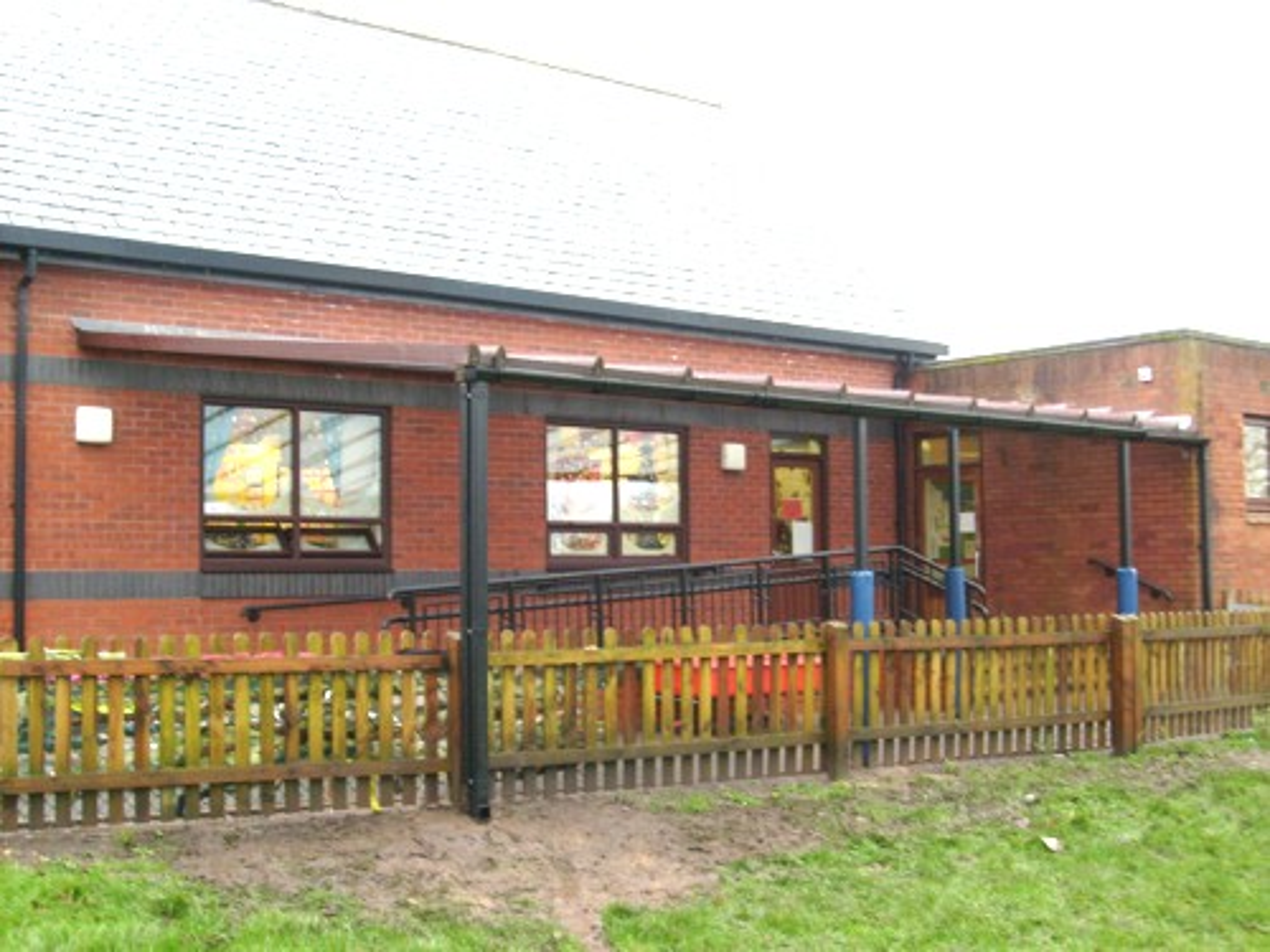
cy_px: 476
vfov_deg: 33.6
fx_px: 1578
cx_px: 635
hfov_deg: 43.9
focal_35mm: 43
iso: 80
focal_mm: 7.2
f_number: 3
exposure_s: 1/30
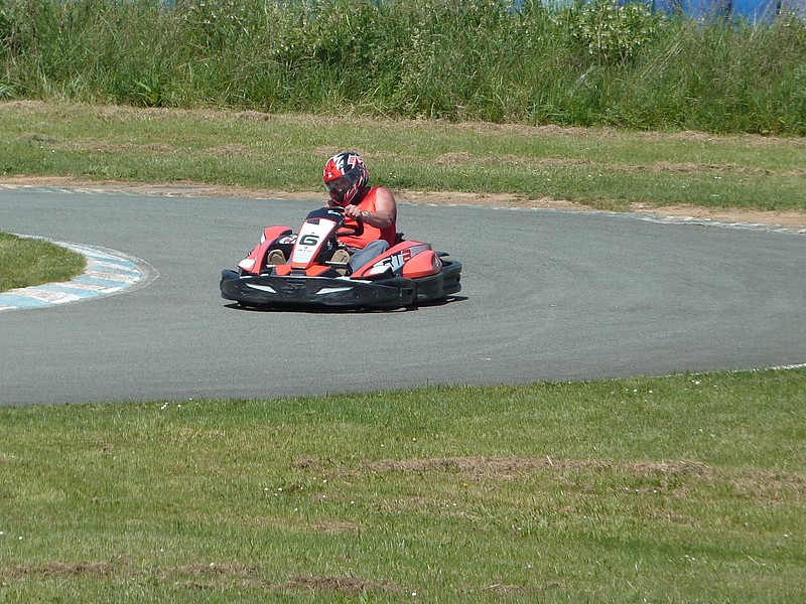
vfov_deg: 3.2
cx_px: 403
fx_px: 10920
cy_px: 302
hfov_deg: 4.2
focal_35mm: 469
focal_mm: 49.2
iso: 80
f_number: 4.9
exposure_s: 1/400
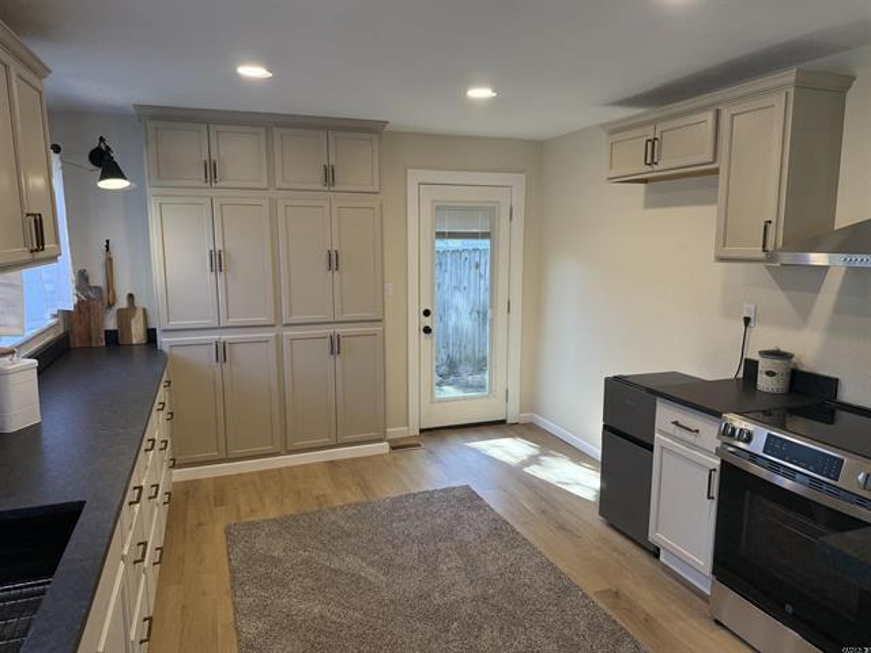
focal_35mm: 24
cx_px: 436
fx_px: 604
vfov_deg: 56.8
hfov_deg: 71.6
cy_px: 326
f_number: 1.78
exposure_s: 1/176
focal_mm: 6.76
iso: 200
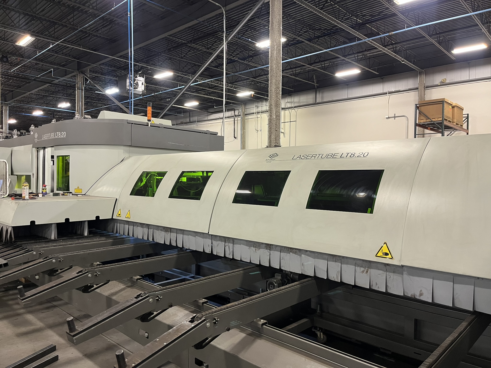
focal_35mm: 26
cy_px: 184
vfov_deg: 53.1
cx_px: 246
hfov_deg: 67.3
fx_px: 369
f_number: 1.6
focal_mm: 5.1
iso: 250
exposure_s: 1/60
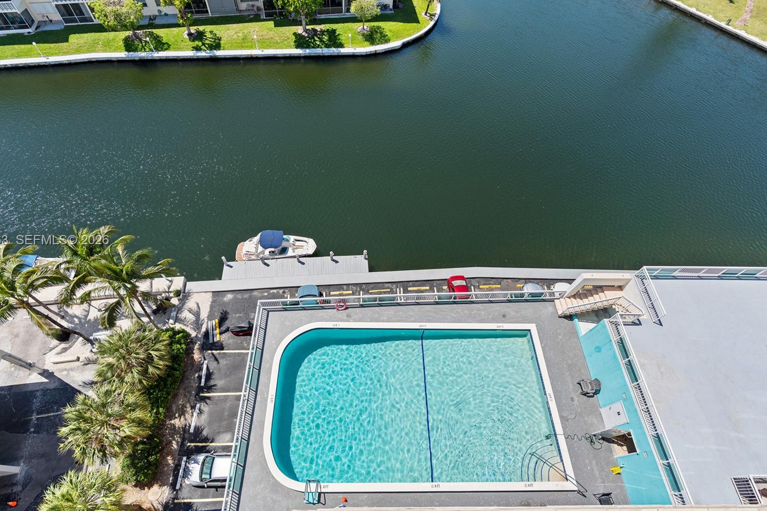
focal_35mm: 18
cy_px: 241
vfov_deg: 67.3
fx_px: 383
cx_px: 373
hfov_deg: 90.0
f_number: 5
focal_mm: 16
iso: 100
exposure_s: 1/60
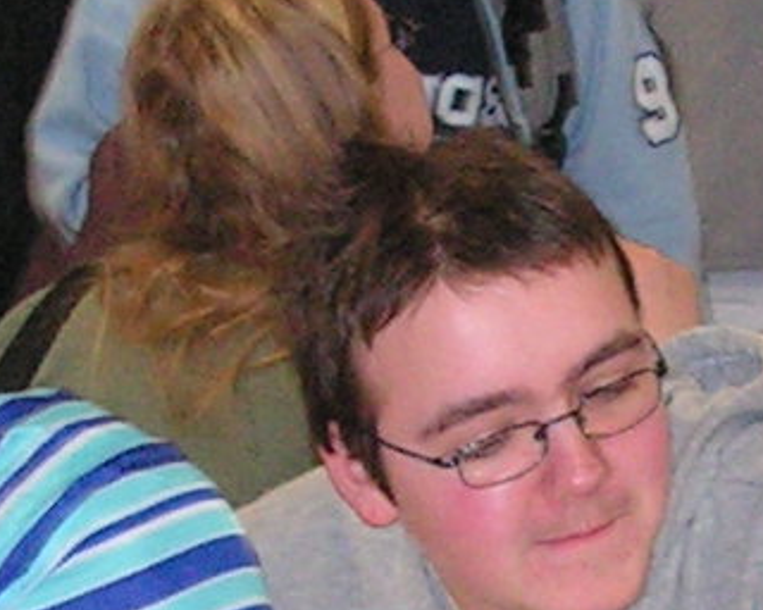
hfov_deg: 6.9
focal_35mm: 281
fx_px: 6346
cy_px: 672
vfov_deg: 5.5
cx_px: 637
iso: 200
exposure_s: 1/40
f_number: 3.2
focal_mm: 7.6
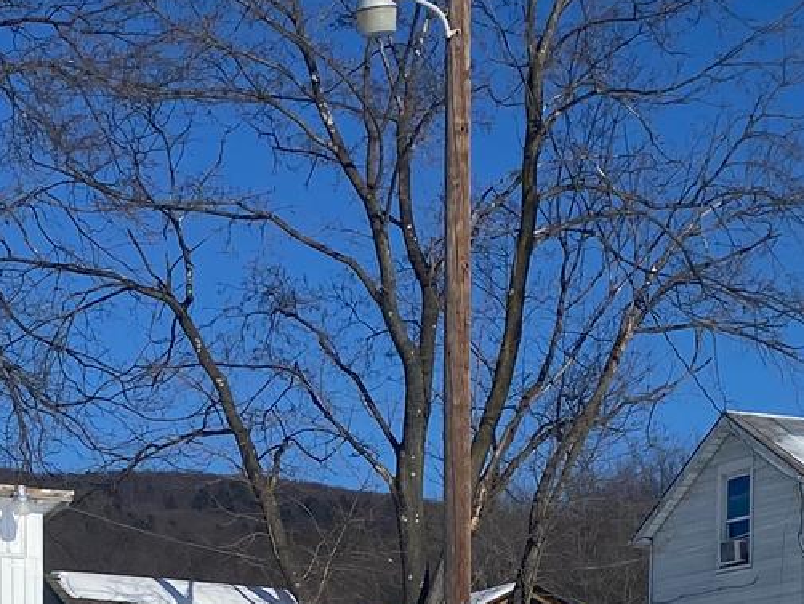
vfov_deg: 13.6
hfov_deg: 18.5
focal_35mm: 106
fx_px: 2463
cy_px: 699
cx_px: 332
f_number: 1.8
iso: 32
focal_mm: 4.25
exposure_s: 1/9615
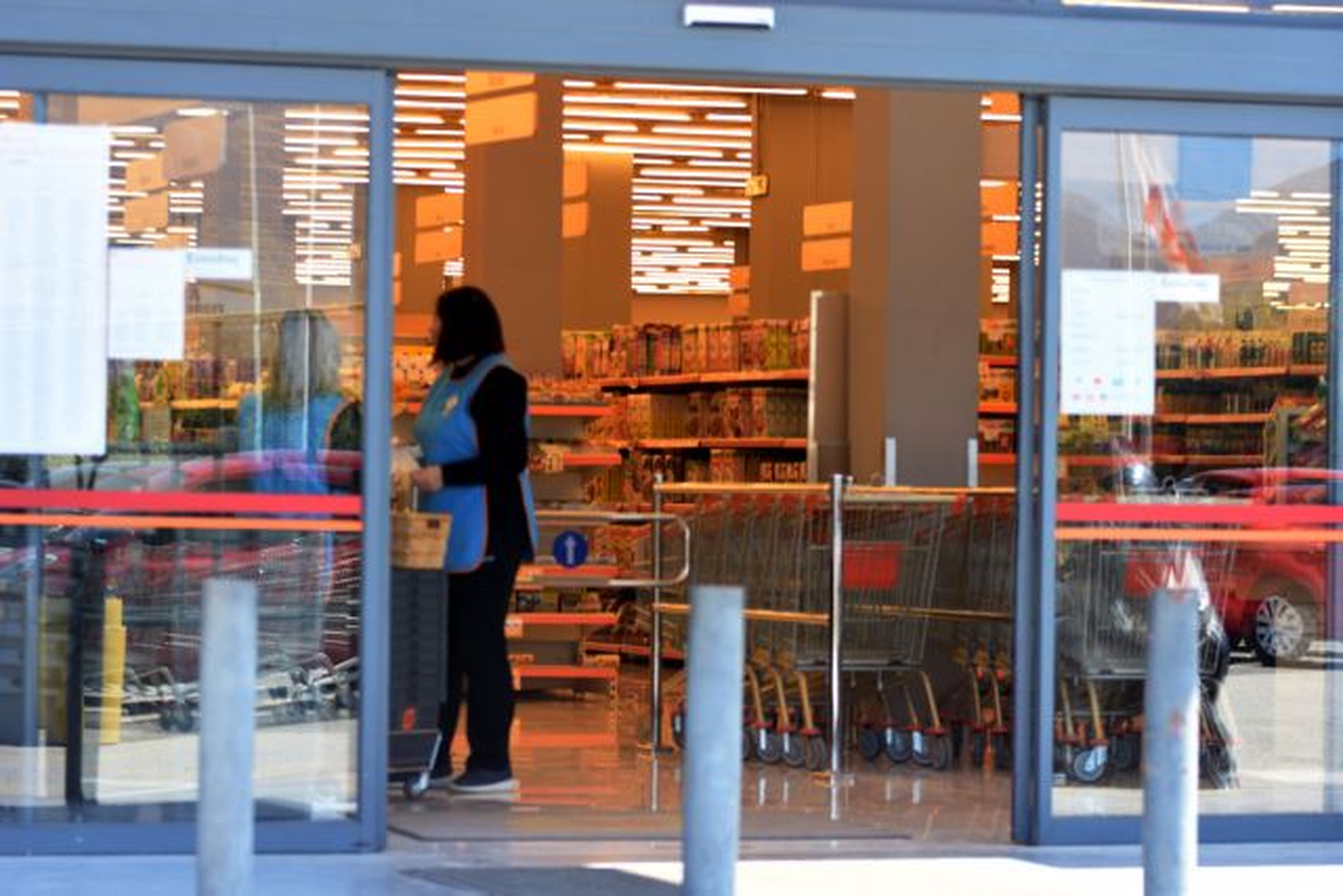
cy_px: 448
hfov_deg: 14.4
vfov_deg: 9.6
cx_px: 672
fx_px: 5317
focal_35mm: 142
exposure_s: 1/125
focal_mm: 95
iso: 100
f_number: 3.5
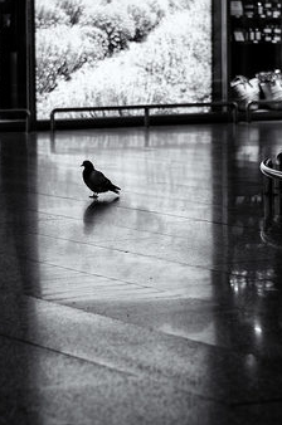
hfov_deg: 10.3
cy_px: 150
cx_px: 105
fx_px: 1569
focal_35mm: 133
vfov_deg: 15.4
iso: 640
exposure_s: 1/160
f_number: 2.2
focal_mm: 50
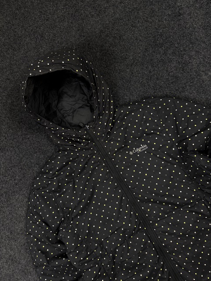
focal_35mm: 24
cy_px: 140
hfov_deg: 56.8
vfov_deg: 71.6
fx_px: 195
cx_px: 106
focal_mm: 6.76
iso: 160
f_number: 1.78
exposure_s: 1/100
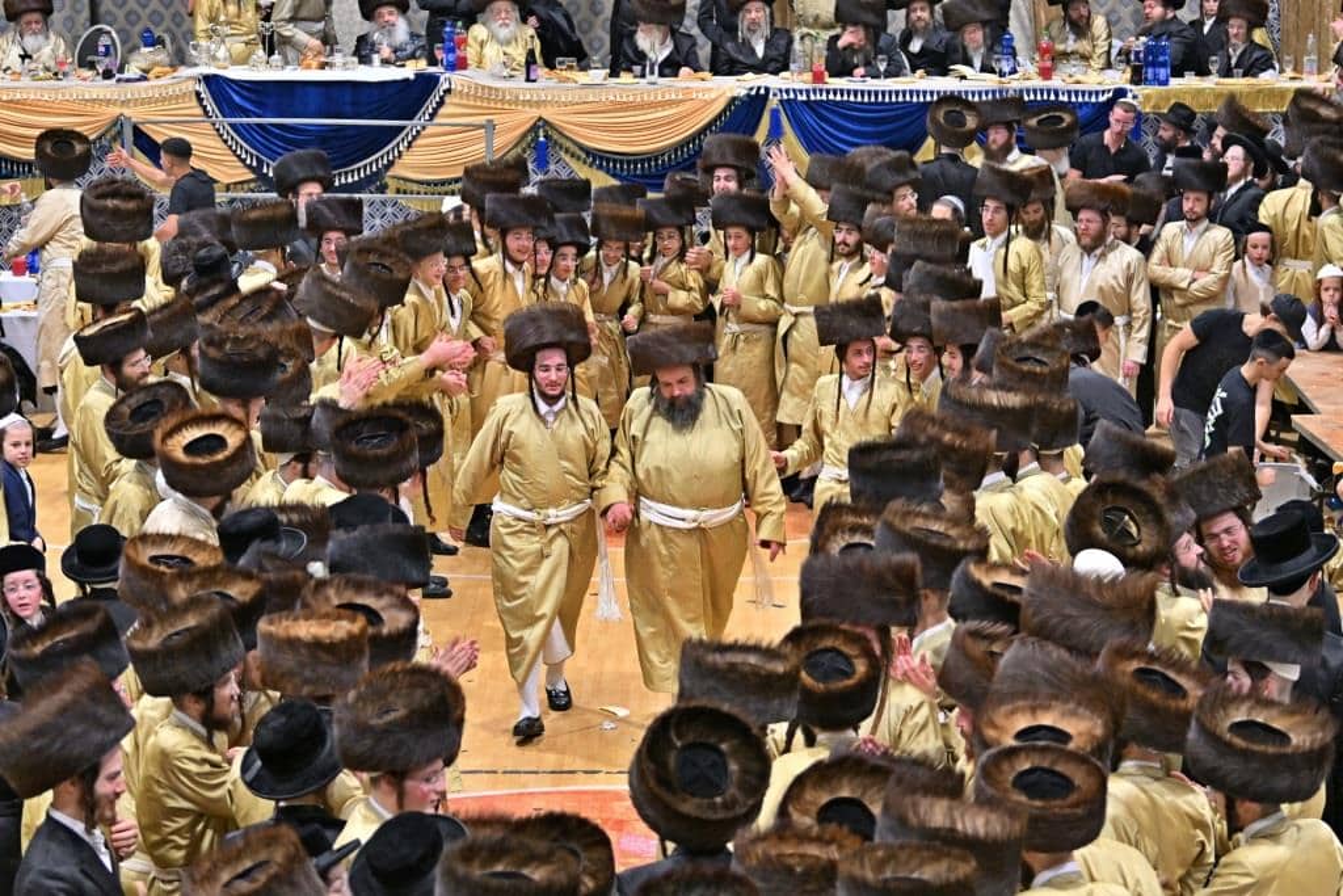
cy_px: 448
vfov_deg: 13.0
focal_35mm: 105
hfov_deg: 19.5
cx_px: 672
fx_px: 3917
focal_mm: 70
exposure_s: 1/250
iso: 640
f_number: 2.8
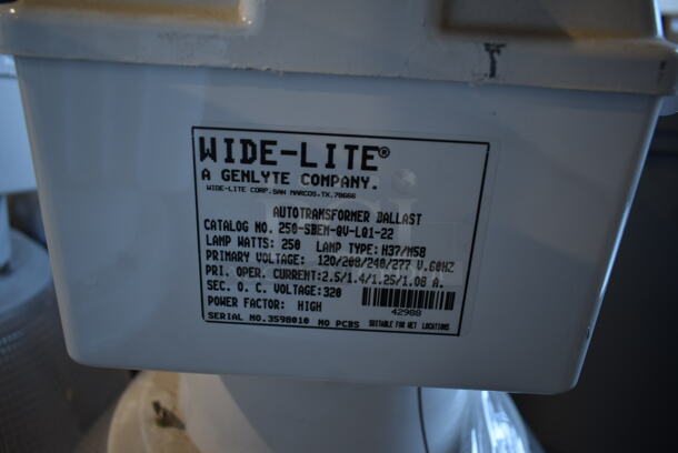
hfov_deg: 67.3
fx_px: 509
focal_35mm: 27
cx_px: 339
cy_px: 226
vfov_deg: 48.0
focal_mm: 18
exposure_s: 1/30
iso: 180
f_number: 3.5
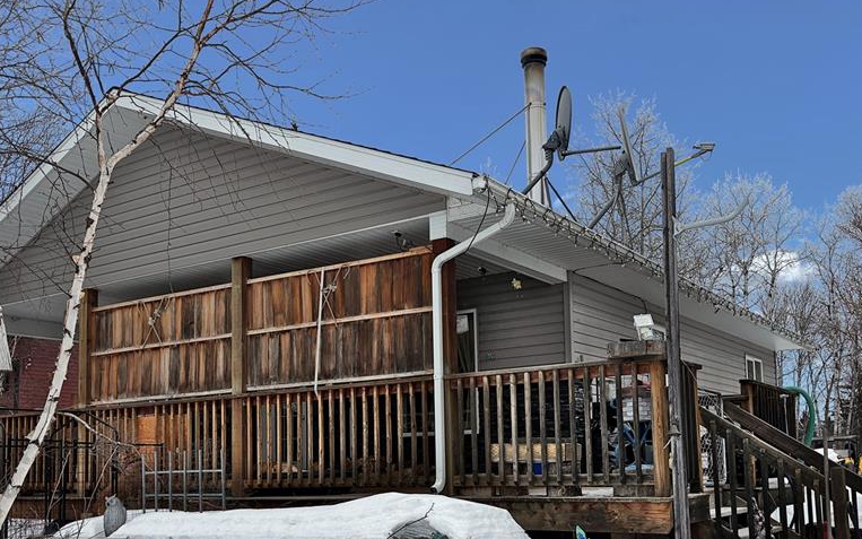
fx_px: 869
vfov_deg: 33.9
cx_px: 425
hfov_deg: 52.7
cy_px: 384
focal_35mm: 37
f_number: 1.6
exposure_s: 1/1287
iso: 50
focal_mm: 5.96
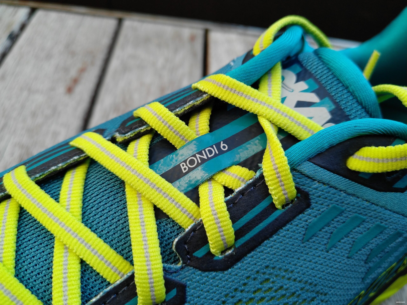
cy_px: 152
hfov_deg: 65.3
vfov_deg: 51.4
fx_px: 317
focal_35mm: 27
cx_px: 204
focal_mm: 3.95
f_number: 1.8
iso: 100
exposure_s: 1/188
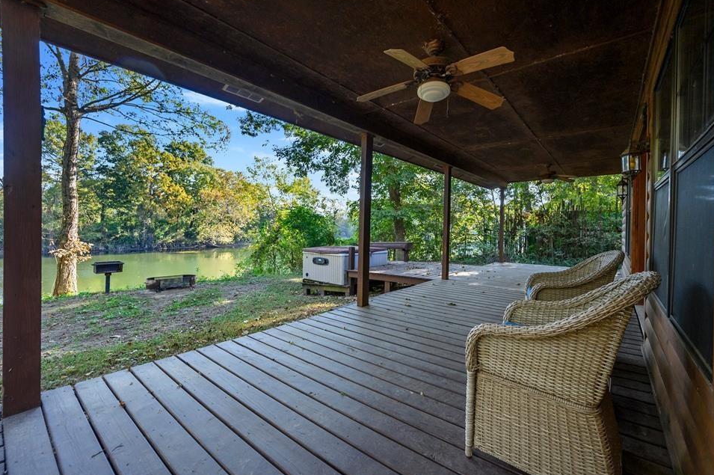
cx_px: 373
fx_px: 297
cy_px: 225
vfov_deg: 77.2
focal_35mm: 15
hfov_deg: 100.4
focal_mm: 14
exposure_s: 1/125
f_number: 6.3
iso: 500
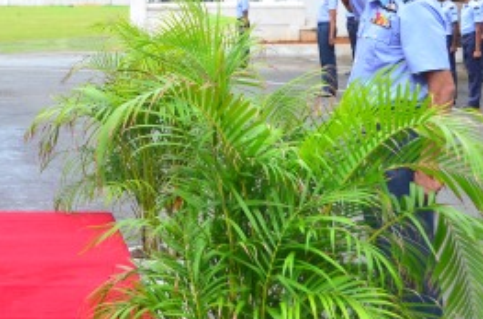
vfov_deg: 13.4
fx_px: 1327
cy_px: -38
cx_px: 94
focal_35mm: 99
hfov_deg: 20.4
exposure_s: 1/100
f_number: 5
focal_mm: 29
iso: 250
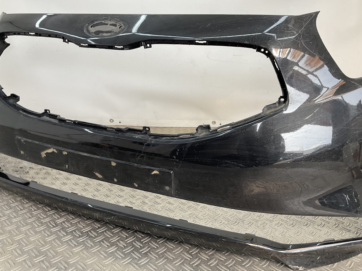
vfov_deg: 45.4
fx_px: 324
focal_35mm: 31
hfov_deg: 58.3
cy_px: 135
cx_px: 173
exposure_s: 1/128
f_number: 1.8
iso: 16
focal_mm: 3
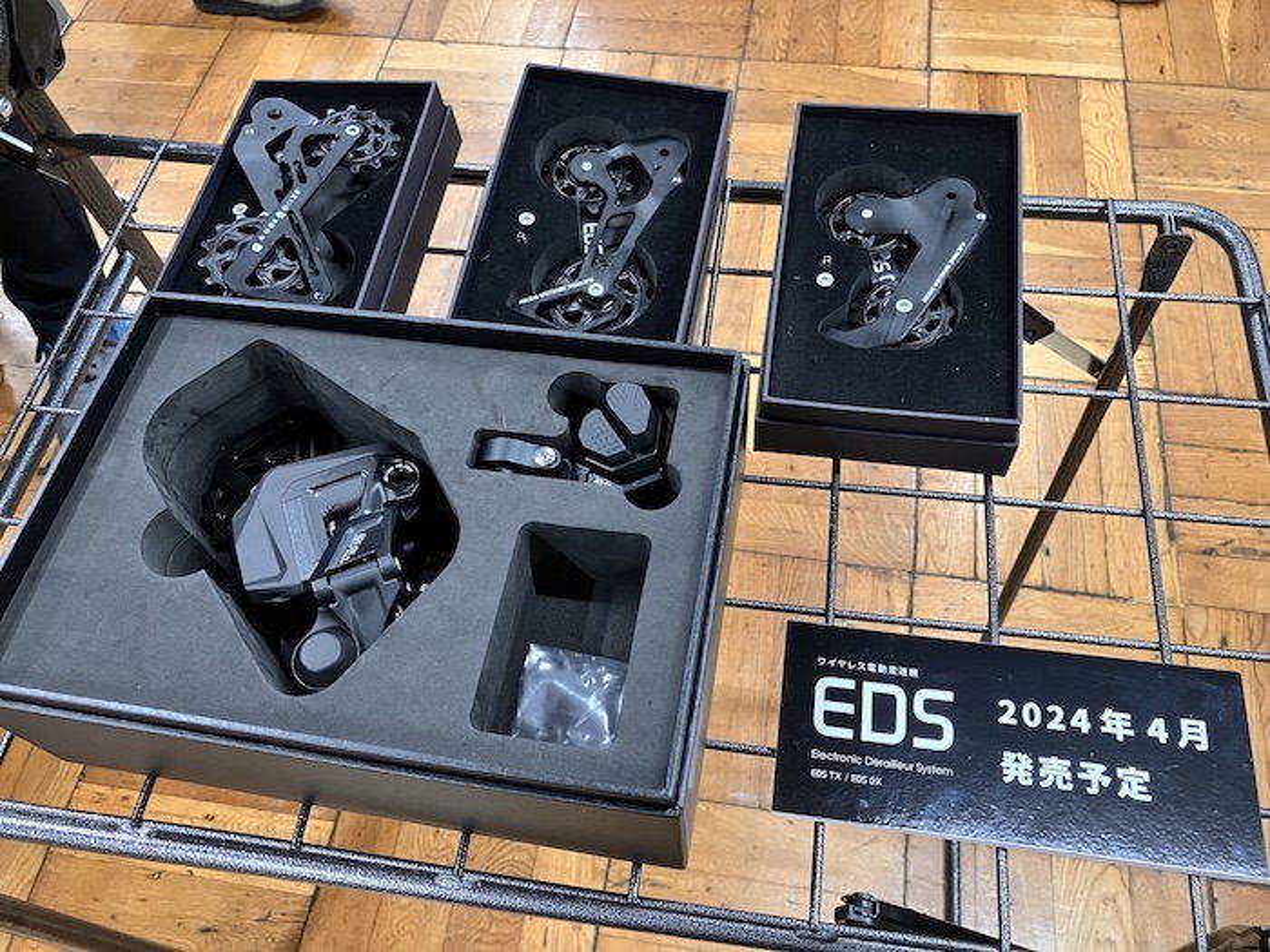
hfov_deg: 63.4
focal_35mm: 28
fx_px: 1027
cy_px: 476
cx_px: 635
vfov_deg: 49.7
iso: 320
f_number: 1.8
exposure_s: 1/60
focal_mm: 3.99
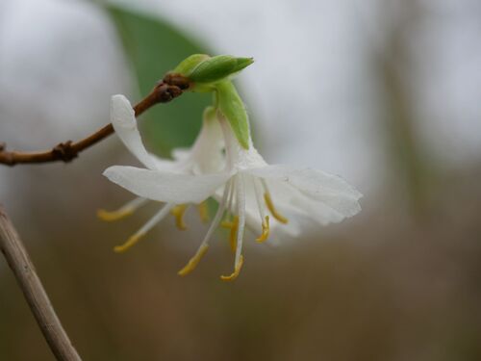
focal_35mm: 60
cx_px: 240
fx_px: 834
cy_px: 180
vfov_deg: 24.4
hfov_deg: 32.2
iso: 200
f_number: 2.8
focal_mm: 30
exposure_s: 1/100
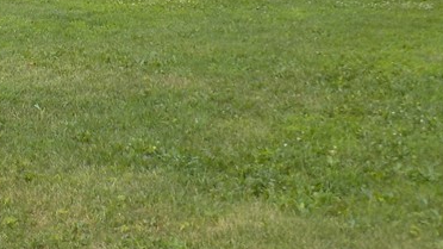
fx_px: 1057
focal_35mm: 90
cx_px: 58
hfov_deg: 23.2
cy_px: -139
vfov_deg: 12.7
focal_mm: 4.1
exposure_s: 1/640
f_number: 3.3
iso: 125
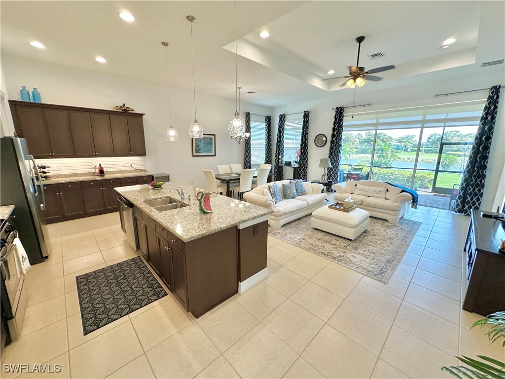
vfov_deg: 85.7
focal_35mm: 14
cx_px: 252
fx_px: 204
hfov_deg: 102.1
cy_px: 190
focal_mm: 2.22
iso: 64
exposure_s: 1/120
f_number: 2.2
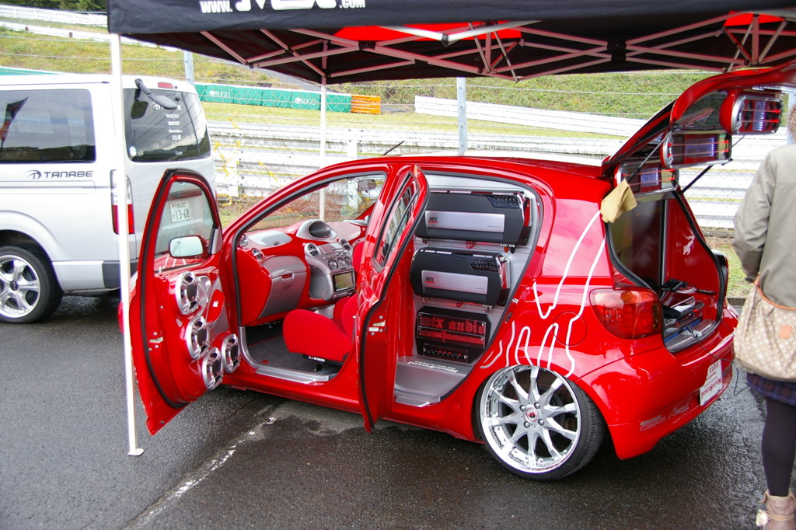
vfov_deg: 33.0
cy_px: 265
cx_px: 398
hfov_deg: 47.9
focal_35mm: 40
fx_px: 895
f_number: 5.6
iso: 200
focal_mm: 27
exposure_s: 1/90
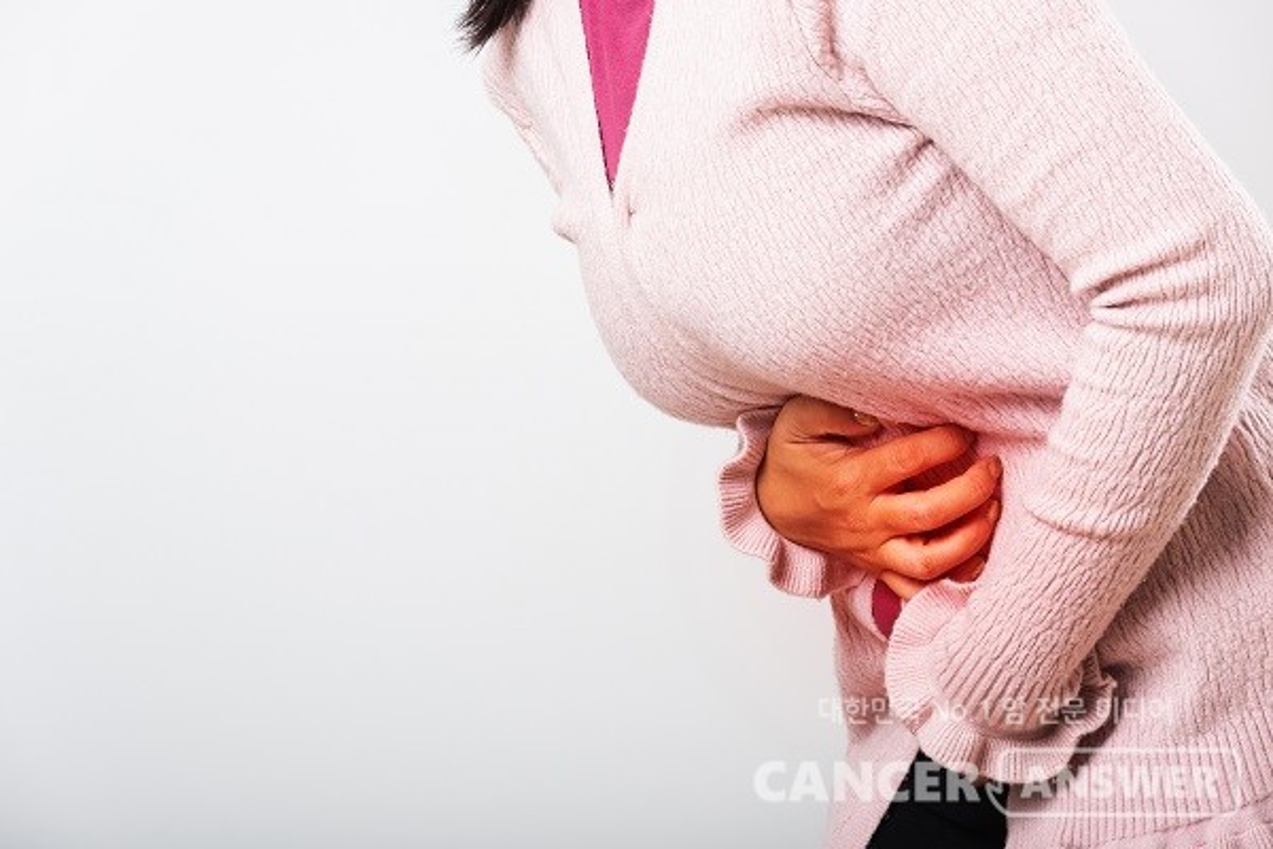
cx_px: 636
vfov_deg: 7.4
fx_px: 6541
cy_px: 424
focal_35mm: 185
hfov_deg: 11.1
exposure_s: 1/200
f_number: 11
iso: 200
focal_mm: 185
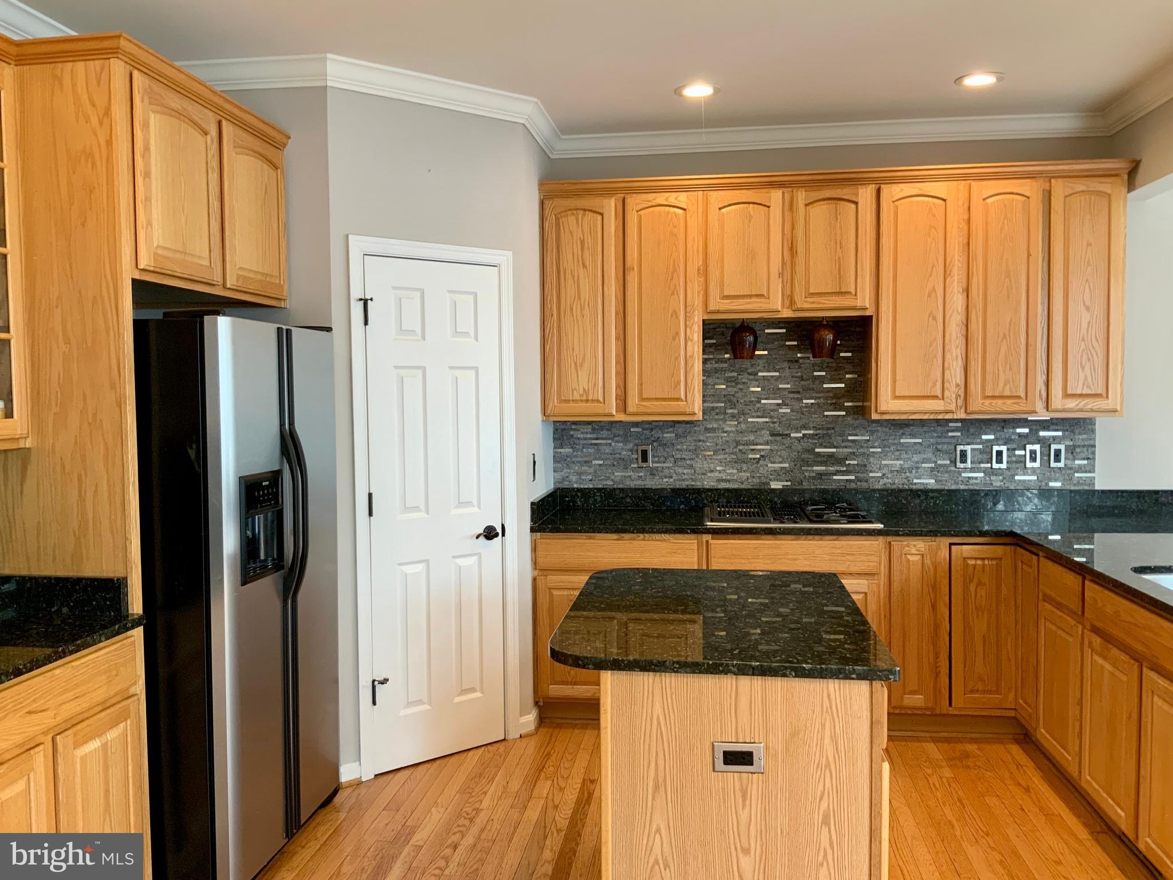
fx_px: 983
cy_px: 440
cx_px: 586
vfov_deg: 48.2
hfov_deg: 61.7
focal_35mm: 29
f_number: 1.8
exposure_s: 1/60
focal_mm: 3
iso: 50
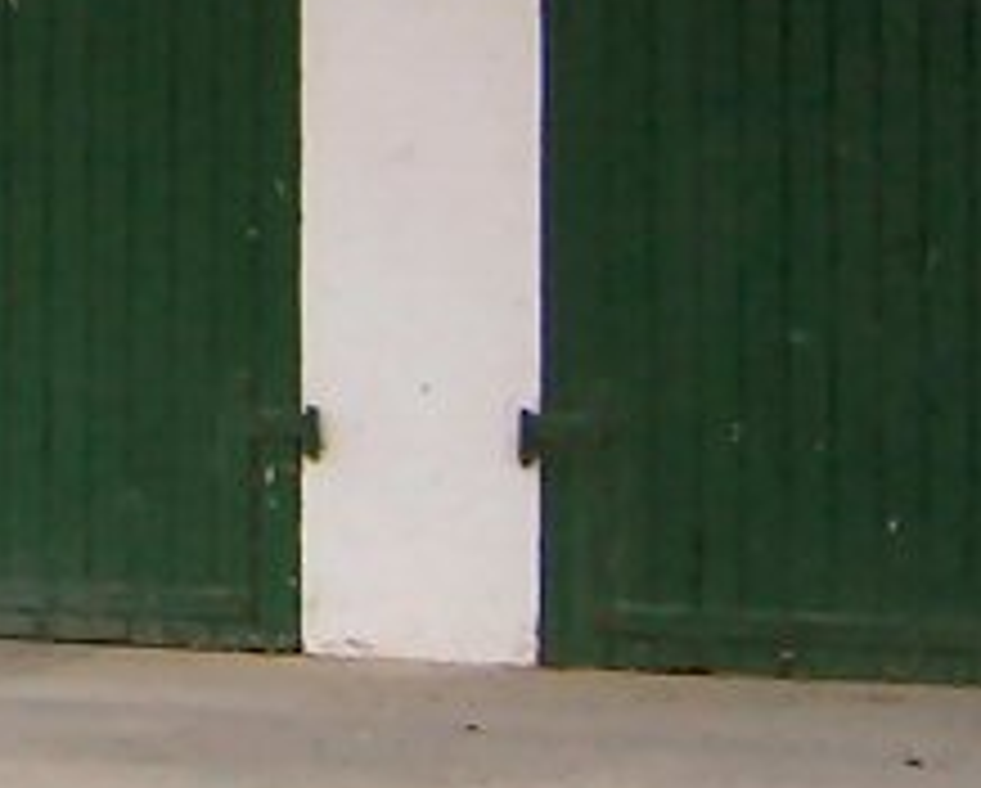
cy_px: -504
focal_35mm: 236
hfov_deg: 7.9
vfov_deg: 6.5
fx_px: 6861
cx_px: -702
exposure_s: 1/65.5
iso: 100
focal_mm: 8.6
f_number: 3.5
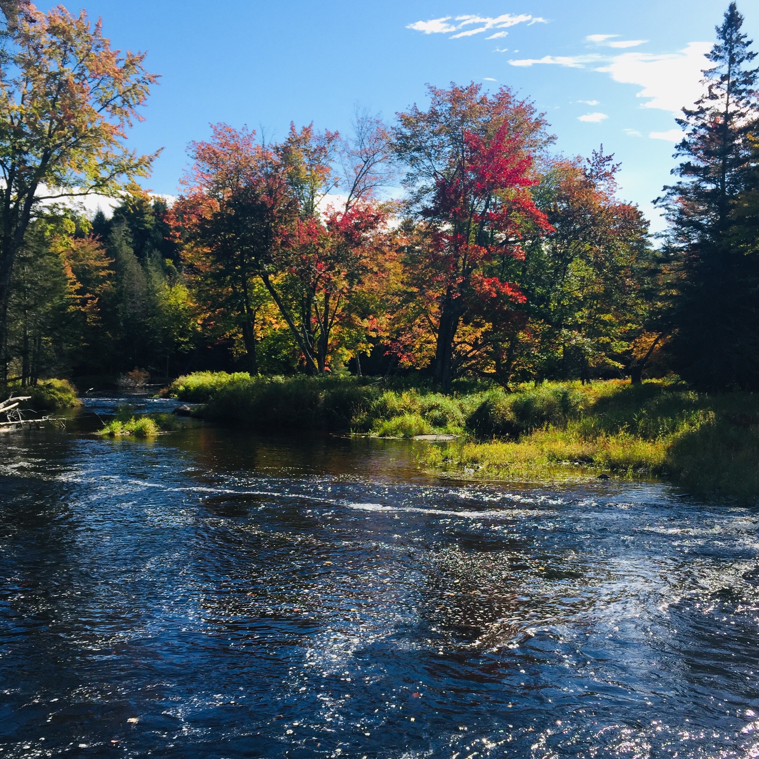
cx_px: 379
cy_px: 478
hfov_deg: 47.2
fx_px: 868
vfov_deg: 46.8
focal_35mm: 35
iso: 32
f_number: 2.2
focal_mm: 4.15
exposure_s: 1/989
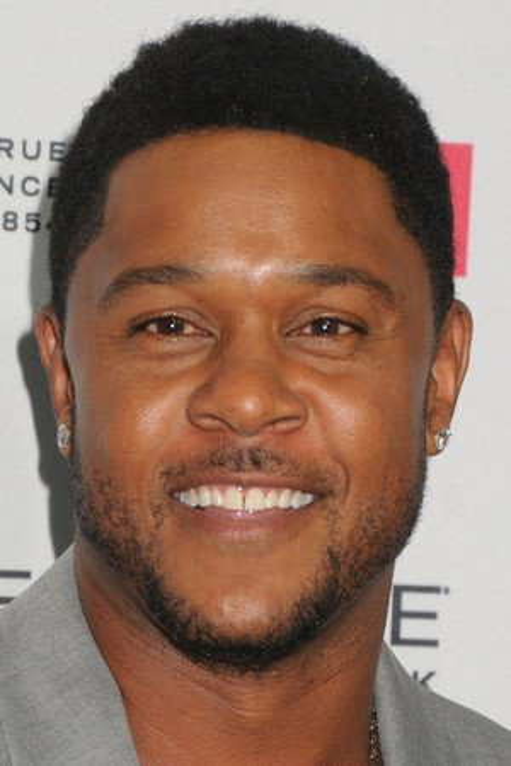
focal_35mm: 158
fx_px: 3353
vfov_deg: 13.0
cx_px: 256
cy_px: 383
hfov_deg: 8.7
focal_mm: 105
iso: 500
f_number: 6.3
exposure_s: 1/200
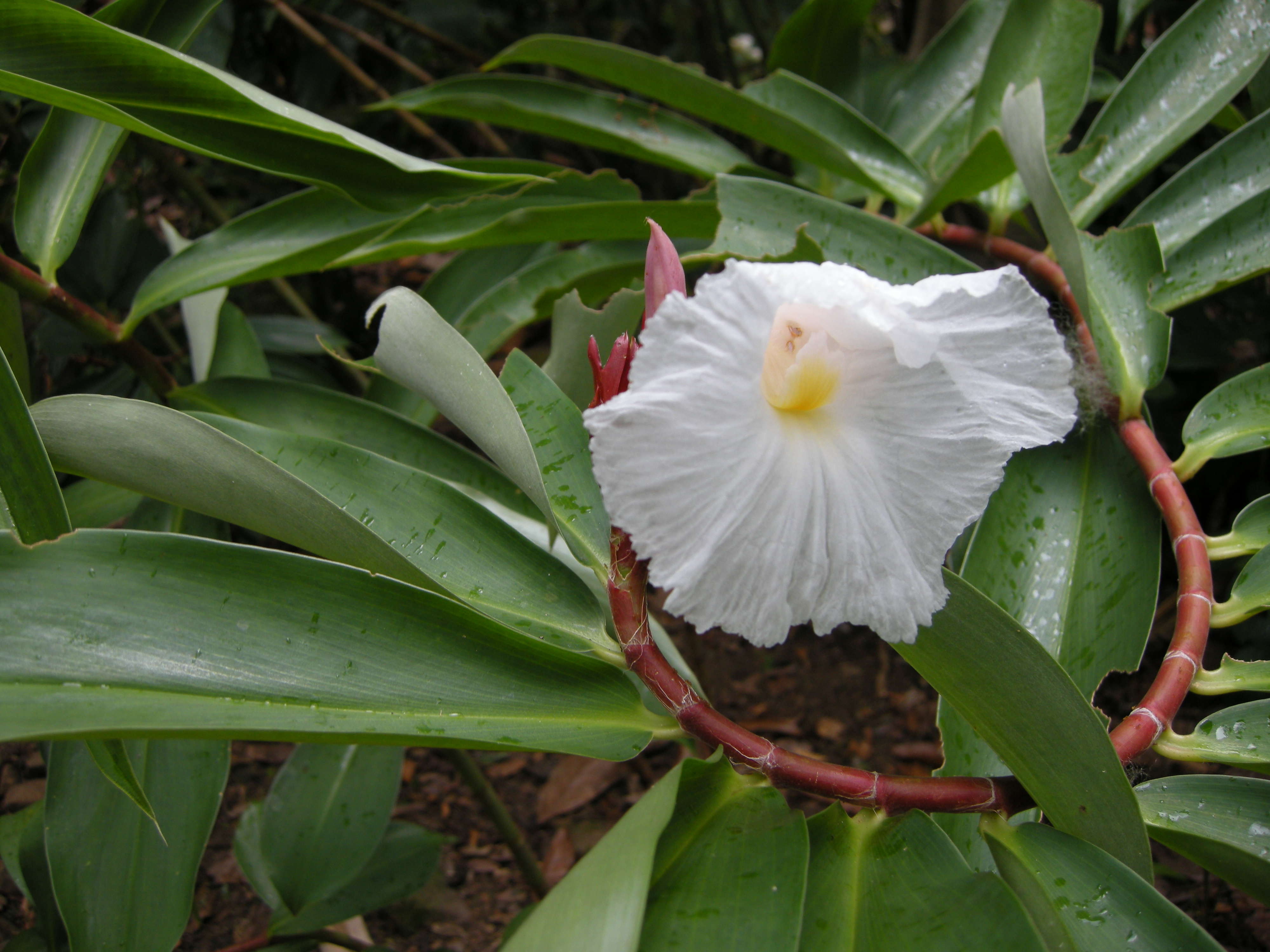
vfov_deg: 40.7
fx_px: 1284
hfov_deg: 52.6
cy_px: 476
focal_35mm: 35
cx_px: 635
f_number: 3
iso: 64
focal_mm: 7.5
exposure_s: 1/60
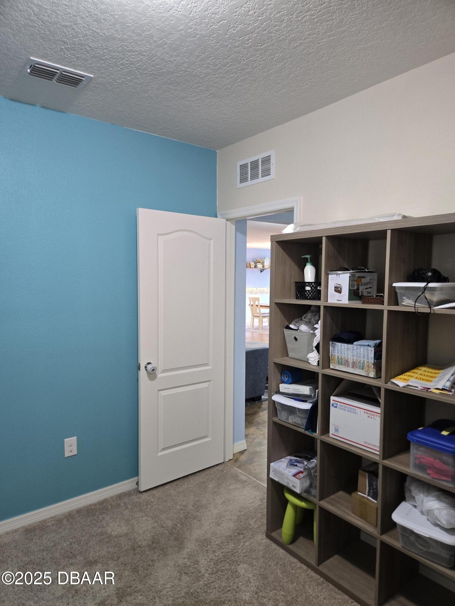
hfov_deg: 58.9
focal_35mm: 23
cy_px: 303
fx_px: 403
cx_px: 228
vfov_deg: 73.9
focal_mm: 5.4
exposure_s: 1/48.1
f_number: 1.8
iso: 320
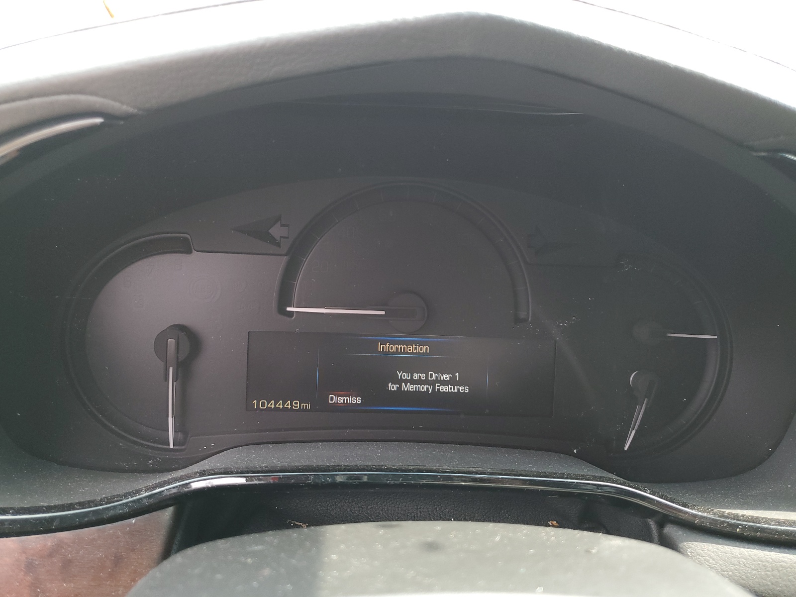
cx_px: 398
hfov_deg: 67.3
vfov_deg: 53.1
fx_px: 598
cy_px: 298
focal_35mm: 26
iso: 67
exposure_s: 1/120
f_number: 1.5
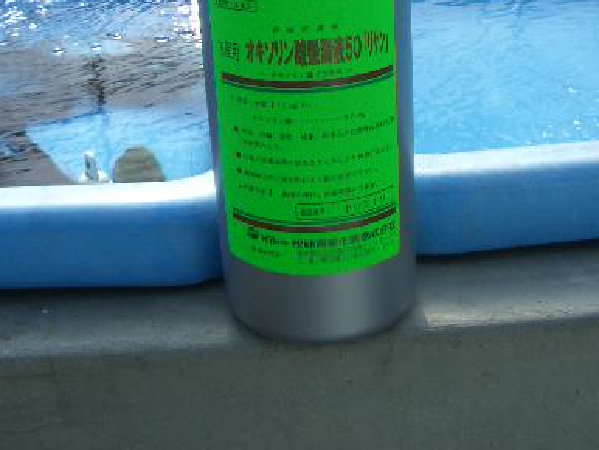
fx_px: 1004
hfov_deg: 33.2
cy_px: 90
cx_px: 264
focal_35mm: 58
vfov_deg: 24.8
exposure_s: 1/500
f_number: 4.3
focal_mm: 5.8
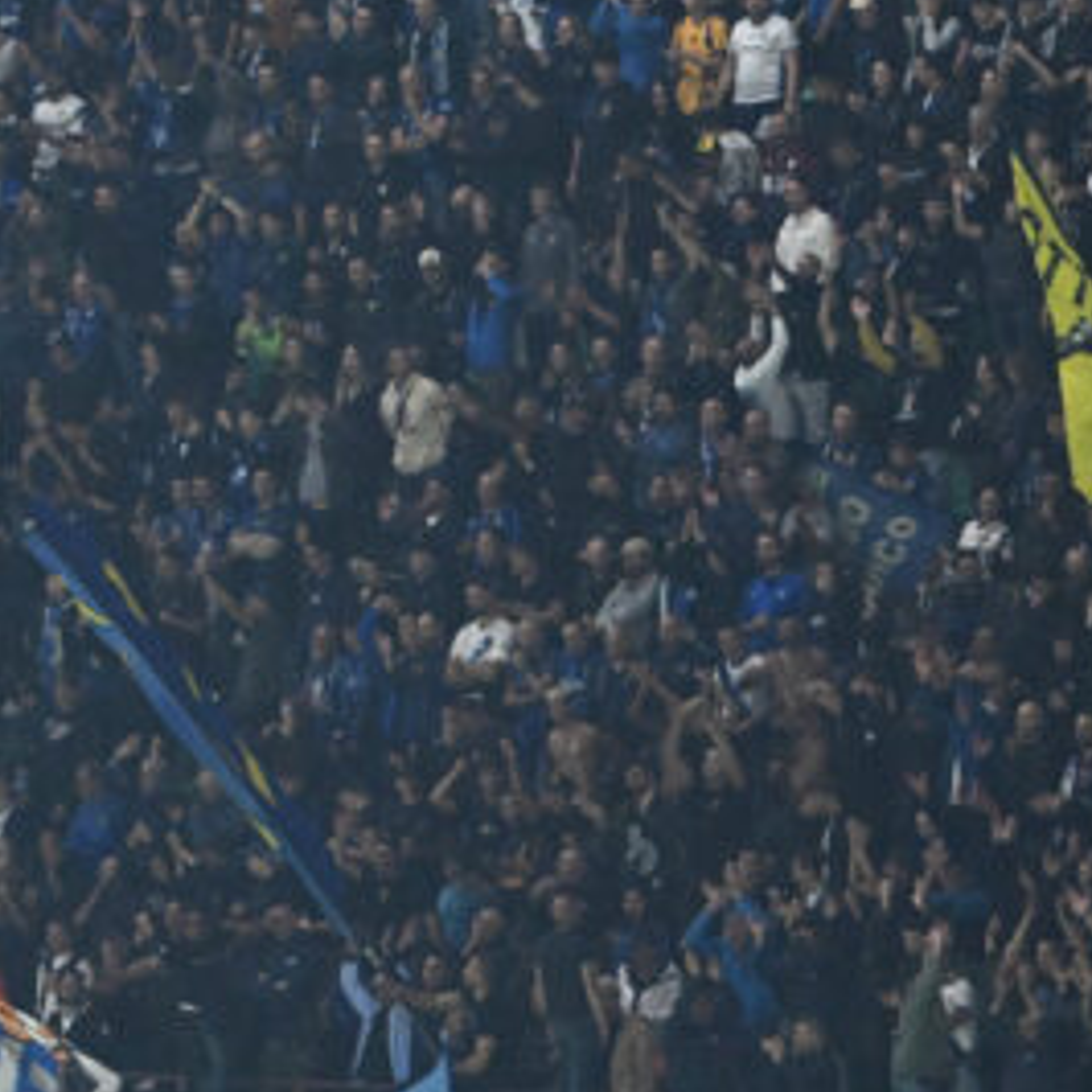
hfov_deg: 3.0
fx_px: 21057
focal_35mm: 590
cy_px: 893
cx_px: 1375
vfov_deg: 3.0
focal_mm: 180
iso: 4000
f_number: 5.6
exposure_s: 1/125
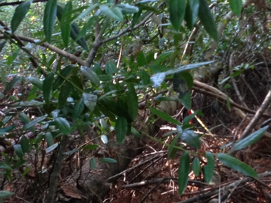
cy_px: 114
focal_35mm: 107
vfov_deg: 13.8
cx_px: 198
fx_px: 838
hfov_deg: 18.3
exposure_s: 1/20
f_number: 2.4
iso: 160
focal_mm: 4.12
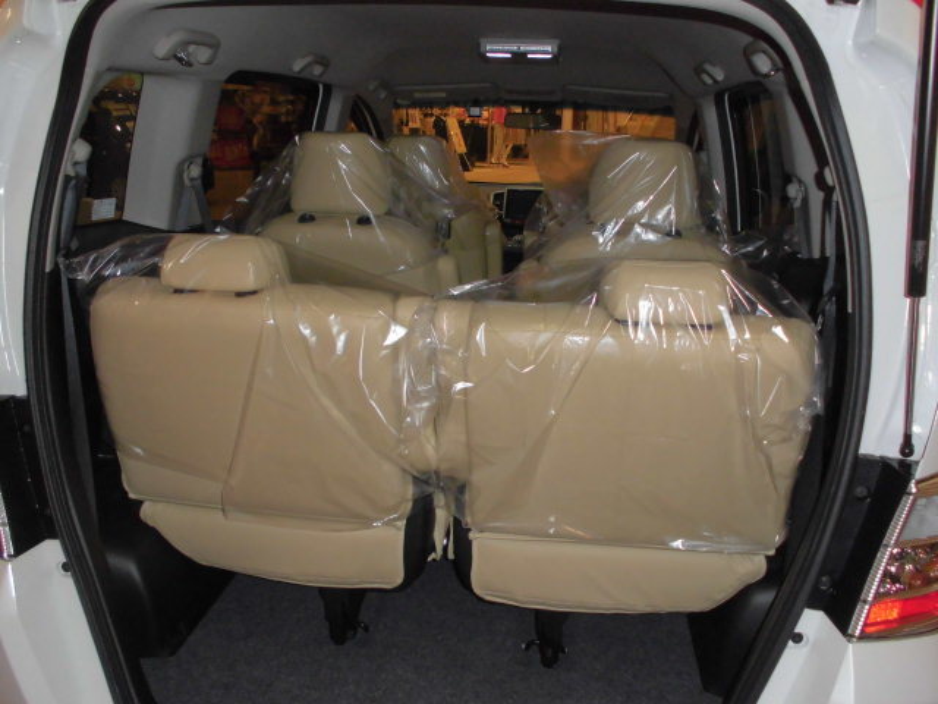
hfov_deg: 61.7
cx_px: 469
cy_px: 352
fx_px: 786
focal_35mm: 29
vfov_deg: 48.2
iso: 200
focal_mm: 5.3
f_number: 3.7
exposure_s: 1/60
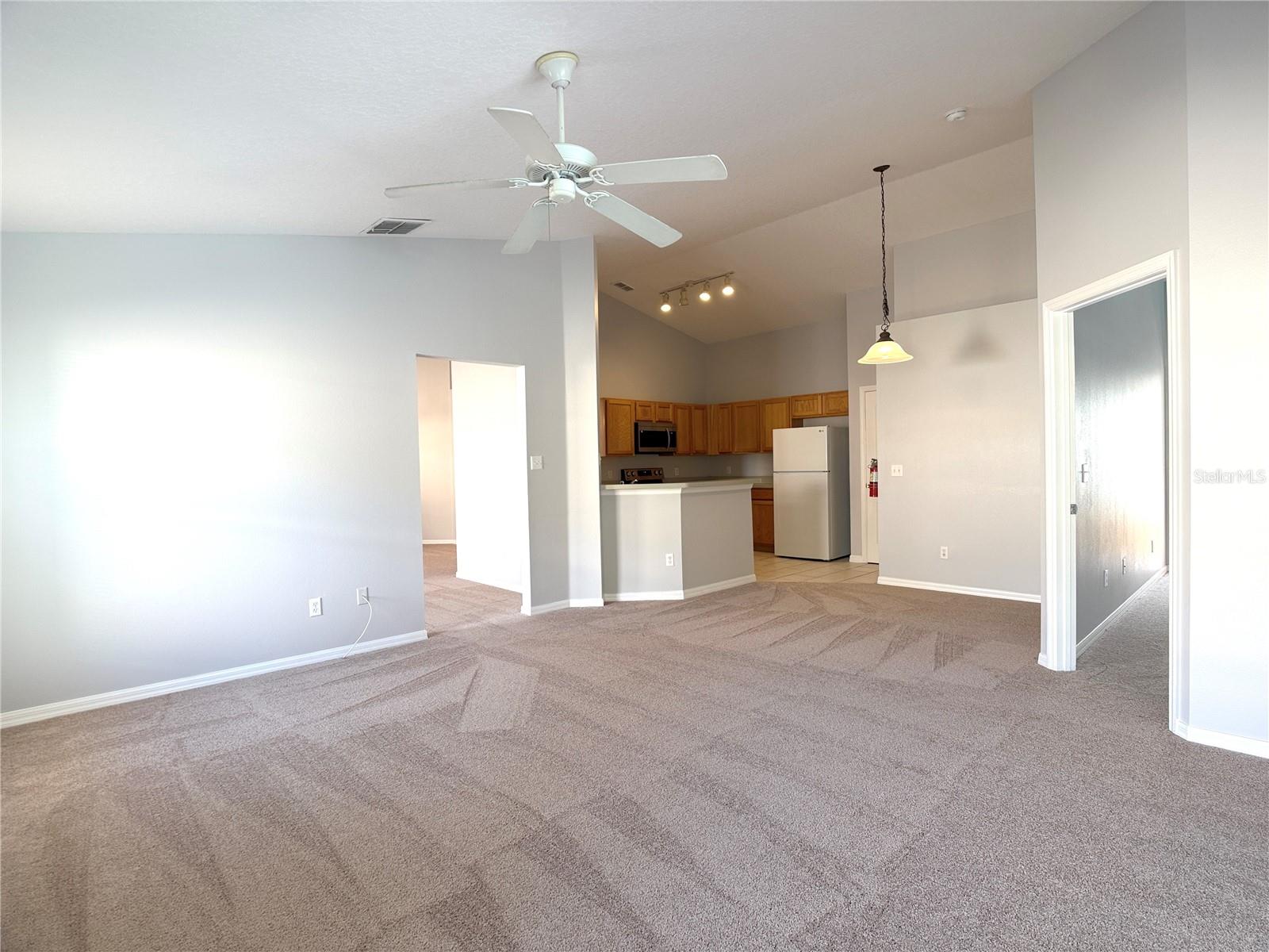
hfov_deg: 71.6
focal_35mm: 24
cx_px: 634
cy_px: 476
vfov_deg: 56.8
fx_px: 880
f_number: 1.78
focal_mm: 6.76
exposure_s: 1/120
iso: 125
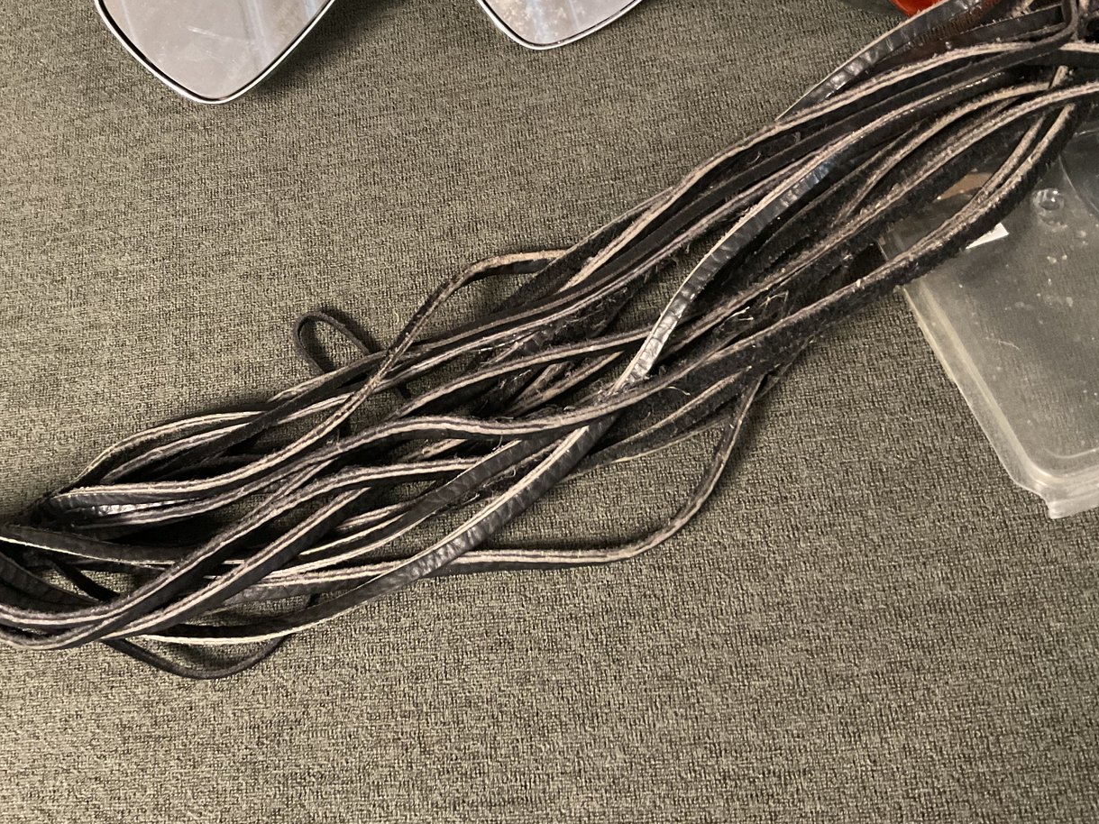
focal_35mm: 36
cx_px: 494
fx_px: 1143
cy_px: 323
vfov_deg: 39.5
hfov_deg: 51.3
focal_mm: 3
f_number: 1.8
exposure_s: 1/25
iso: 400
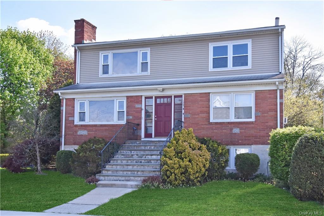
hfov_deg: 55.1
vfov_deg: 38.3
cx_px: 162
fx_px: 310
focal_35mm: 34
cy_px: 108
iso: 800
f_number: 14
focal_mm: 23
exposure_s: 1/500
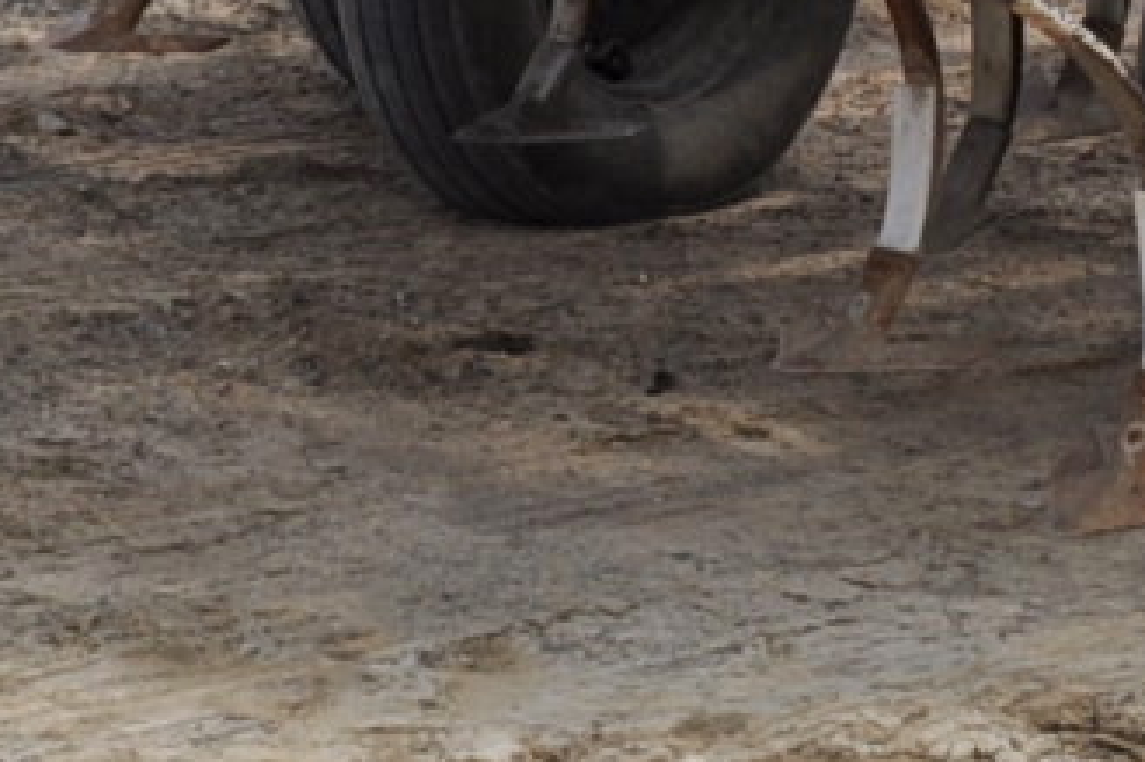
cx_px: 919
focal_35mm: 254
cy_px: -1117
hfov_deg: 8.1
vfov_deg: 5.2
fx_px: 8074
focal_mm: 26
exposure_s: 1/320
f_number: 9
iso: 200
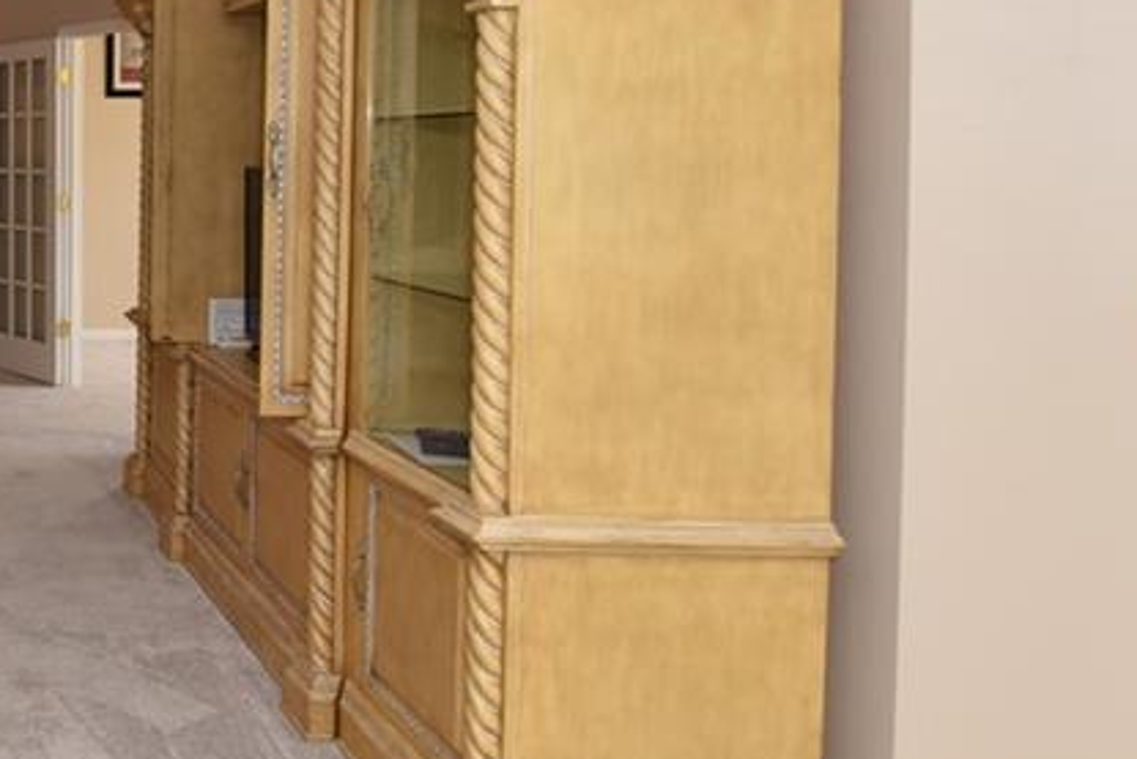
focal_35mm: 37
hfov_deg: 39.1
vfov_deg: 34.9
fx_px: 1169
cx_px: -200
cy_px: 156
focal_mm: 15
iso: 800
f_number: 4.5
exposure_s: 1/80
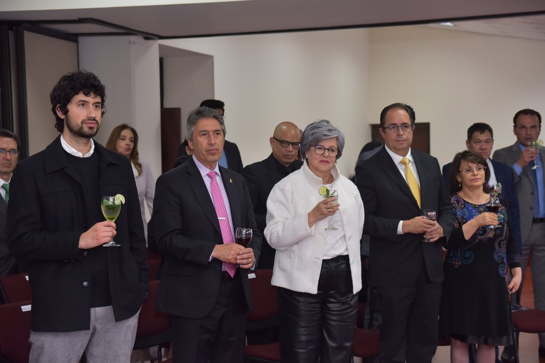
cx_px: 272
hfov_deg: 27.0
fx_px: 1135
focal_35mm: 75
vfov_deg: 18.2
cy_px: 182
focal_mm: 75
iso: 800
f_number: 4.8
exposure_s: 1/100
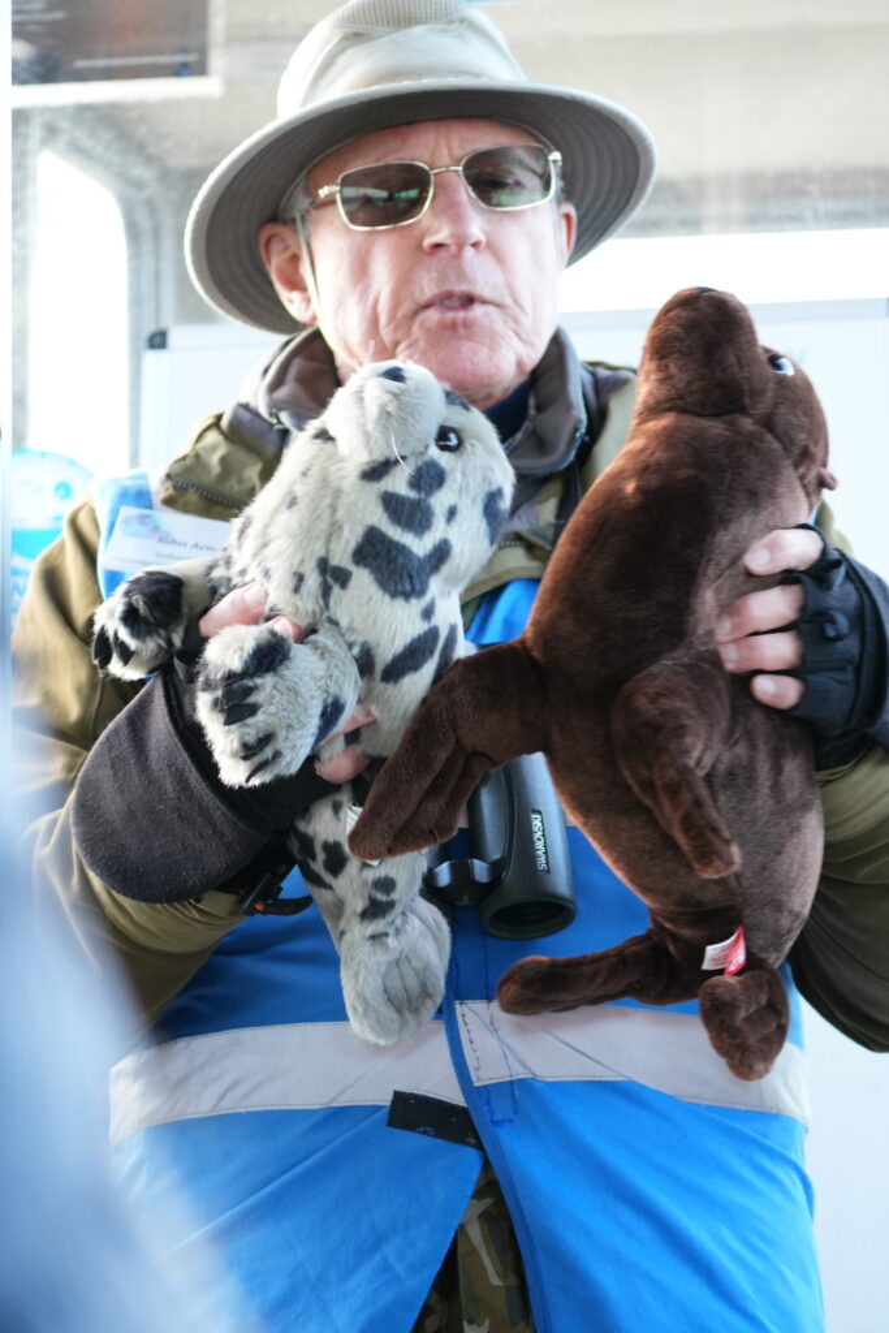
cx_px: 444
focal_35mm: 105
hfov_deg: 13.0
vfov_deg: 19.5
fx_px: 3888
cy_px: 666
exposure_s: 1/160
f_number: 4.5
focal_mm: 70
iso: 800
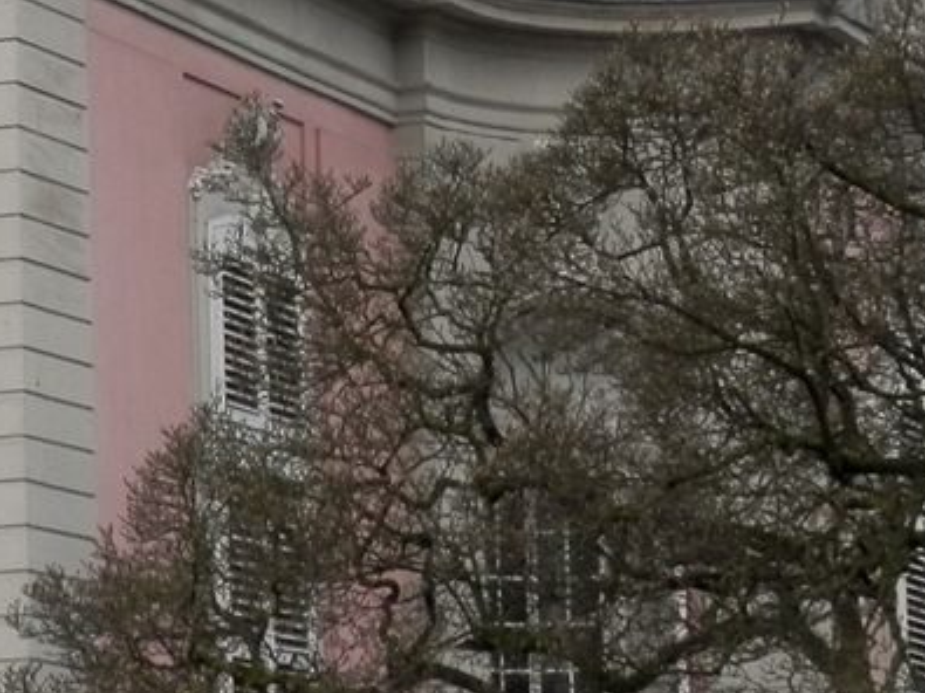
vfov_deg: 6.8
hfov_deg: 9.0
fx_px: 5850
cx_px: 398
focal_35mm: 219
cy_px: 204
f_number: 4.1
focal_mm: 9.8
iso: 80
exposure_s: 1/160
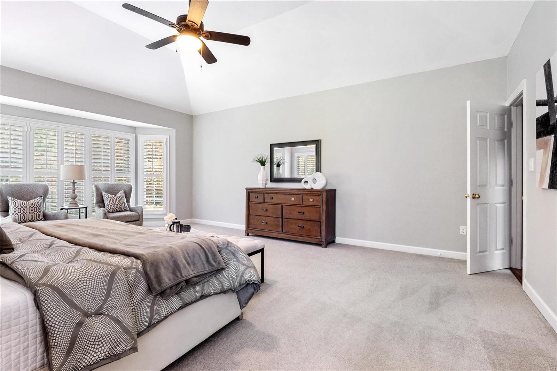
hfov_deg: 96.7
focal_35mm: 16
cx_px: 278
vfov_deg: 73.7
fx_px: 247
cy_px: 186
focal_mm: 8
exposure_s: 1/2
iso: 400
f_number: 8
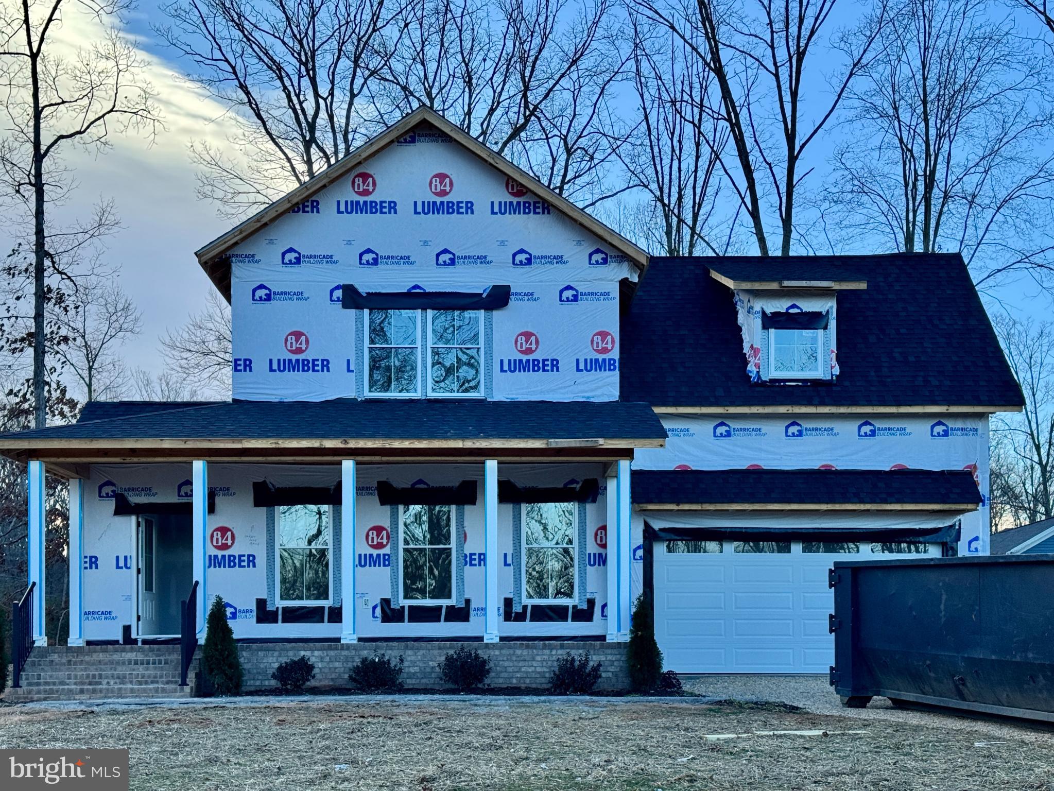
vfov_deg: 30.3
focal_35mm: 48
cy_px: 396
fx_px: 1462
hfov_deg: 39.7
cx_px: 527
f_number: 1.78
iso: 64
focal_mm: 6.76
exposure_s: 1/1366
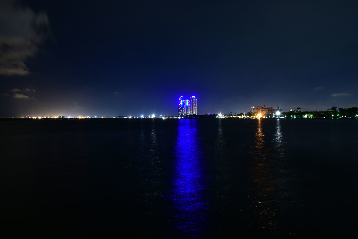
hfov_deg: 67.4
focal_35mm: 27
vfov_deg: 47.9
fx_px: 268
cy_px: 120
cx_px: 179
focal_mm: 18
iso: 250
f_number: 10
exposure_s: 20
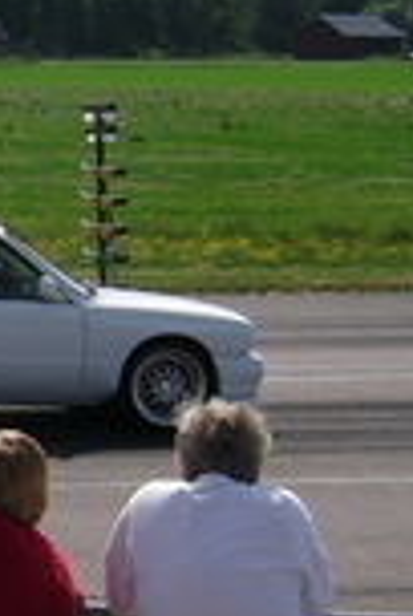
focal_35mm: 153
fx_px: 2621
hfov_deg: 8.6
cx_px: -348
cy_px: 336
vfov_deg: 13.4
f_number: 5.8
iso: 50
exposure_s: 1/500
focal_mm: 5.95
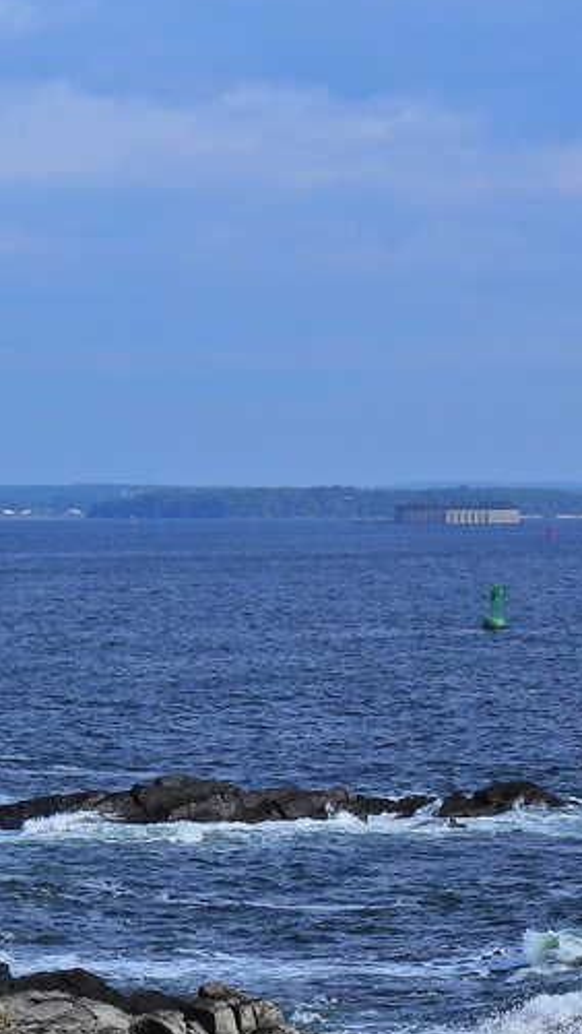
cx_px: -35
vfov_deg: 11.0
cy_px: 815
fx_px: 5347
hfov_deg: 6.2
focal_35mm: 195
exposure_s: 1/1600
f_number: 4
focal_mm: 12.5
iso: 100
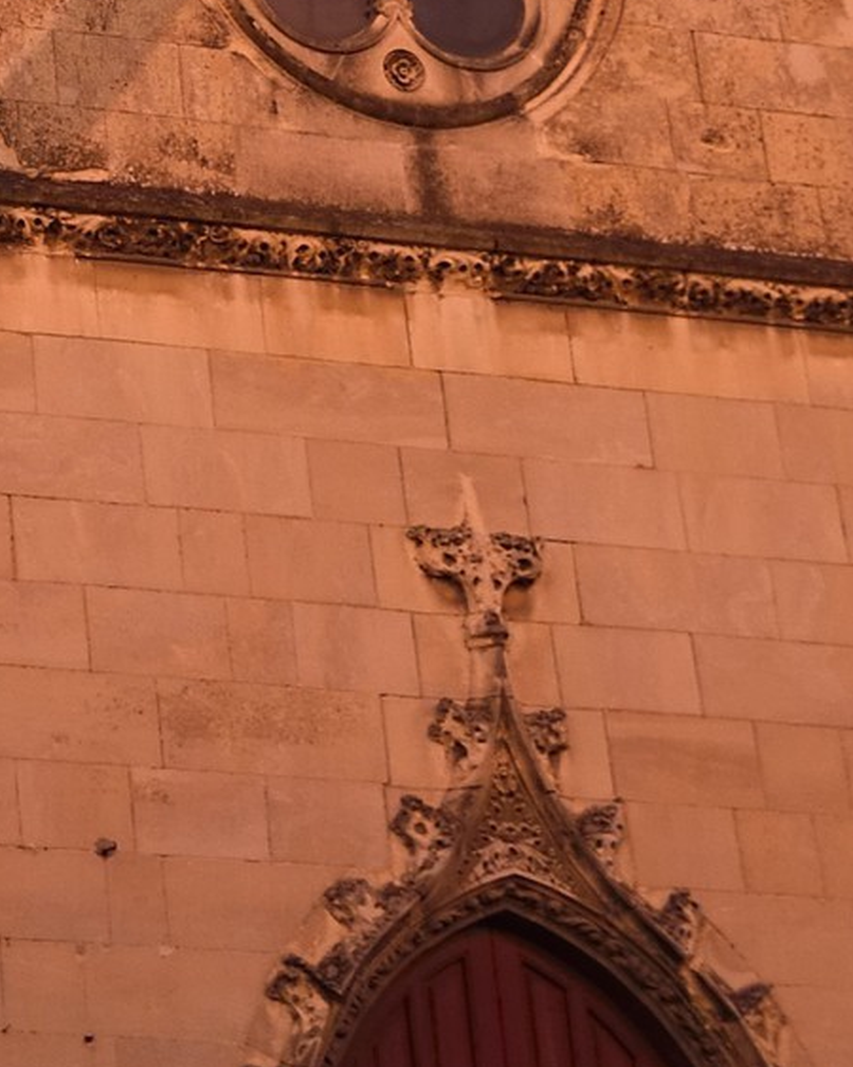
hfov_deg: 10.8
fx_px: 4294
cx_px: -586
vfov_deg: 13.5
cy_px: -453
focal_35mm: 136
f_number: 4.5
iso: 800
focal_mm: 34
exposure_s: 1/60
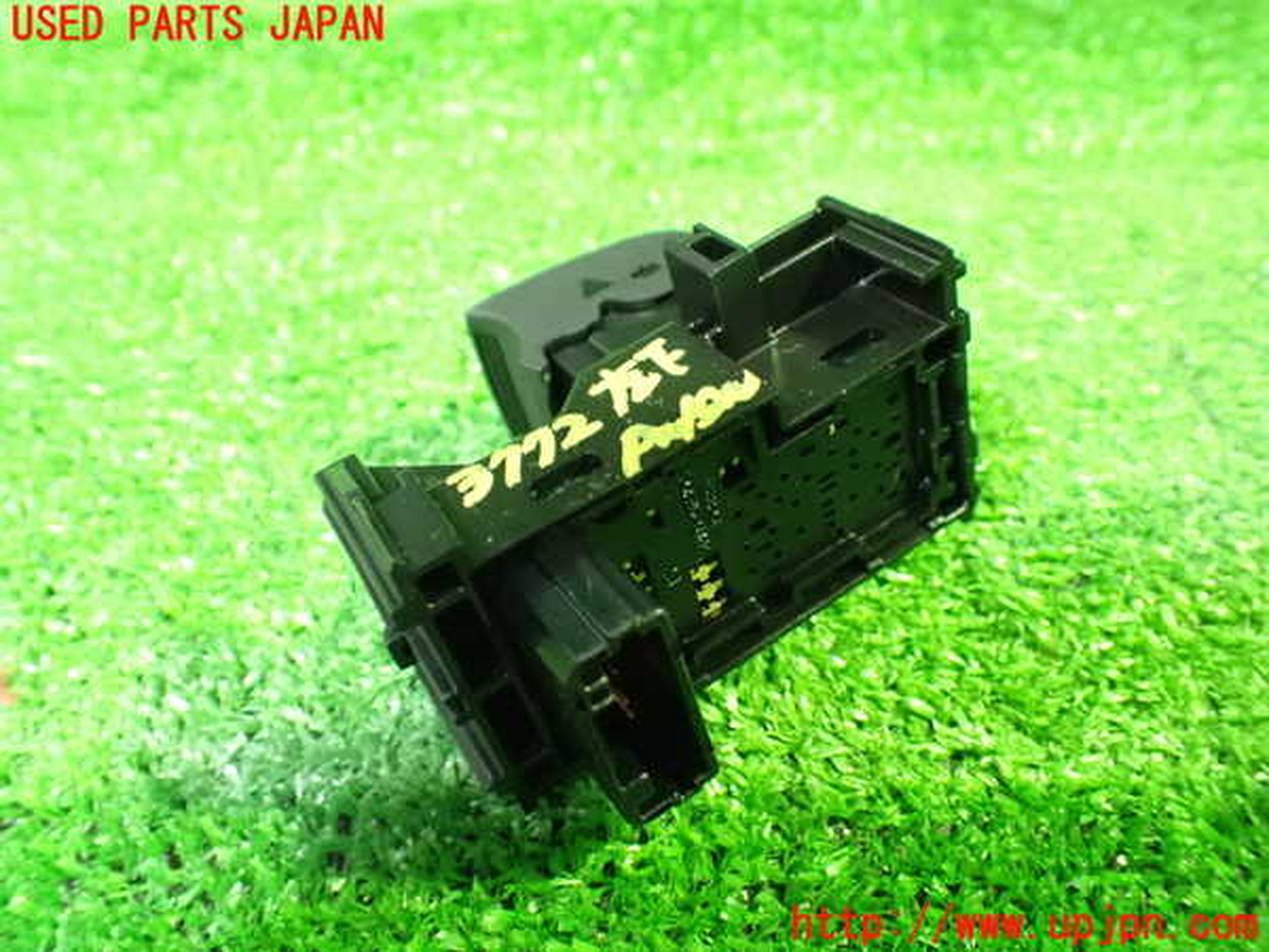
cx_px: 634
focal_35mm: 30
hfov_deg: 60.0
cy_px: 476
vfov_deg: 46.8
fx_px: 1100
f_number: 2.3
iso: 1600
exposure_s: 1/25
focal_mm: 5.4
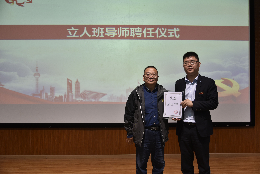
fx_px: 275
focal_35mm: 38
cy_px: 87
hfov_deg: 50.7
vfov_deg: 35.1
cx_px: 130
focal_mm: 38
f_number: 4
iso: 500
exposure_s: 1/100
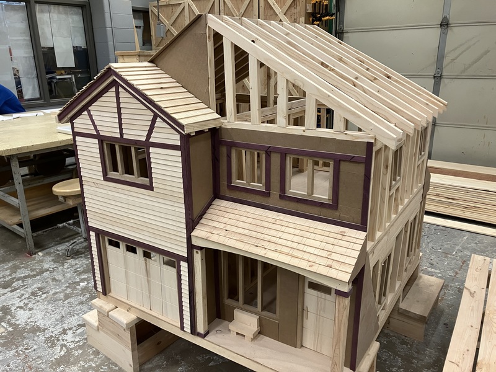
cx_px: 248
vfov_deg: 49.7
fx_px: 401
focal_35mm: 28
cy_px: 186
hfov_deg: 63.4
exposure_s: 1/60
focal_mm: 3.99
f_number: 1.8
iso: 160
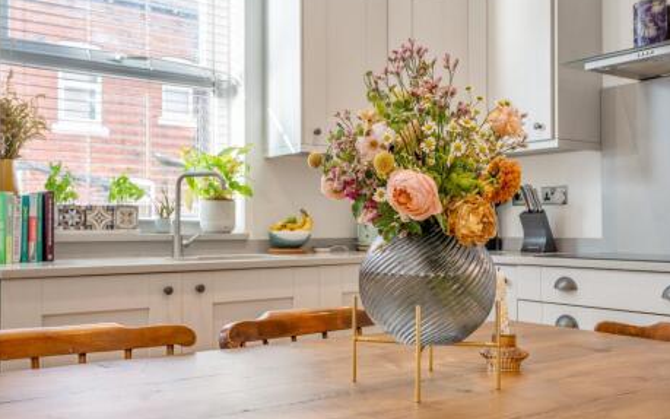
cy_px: 211
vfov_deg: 33.6
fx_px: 694
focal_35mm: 38
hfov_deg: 51.5
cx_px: 346
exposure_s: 1/4
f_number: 8
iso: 100
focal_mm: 24
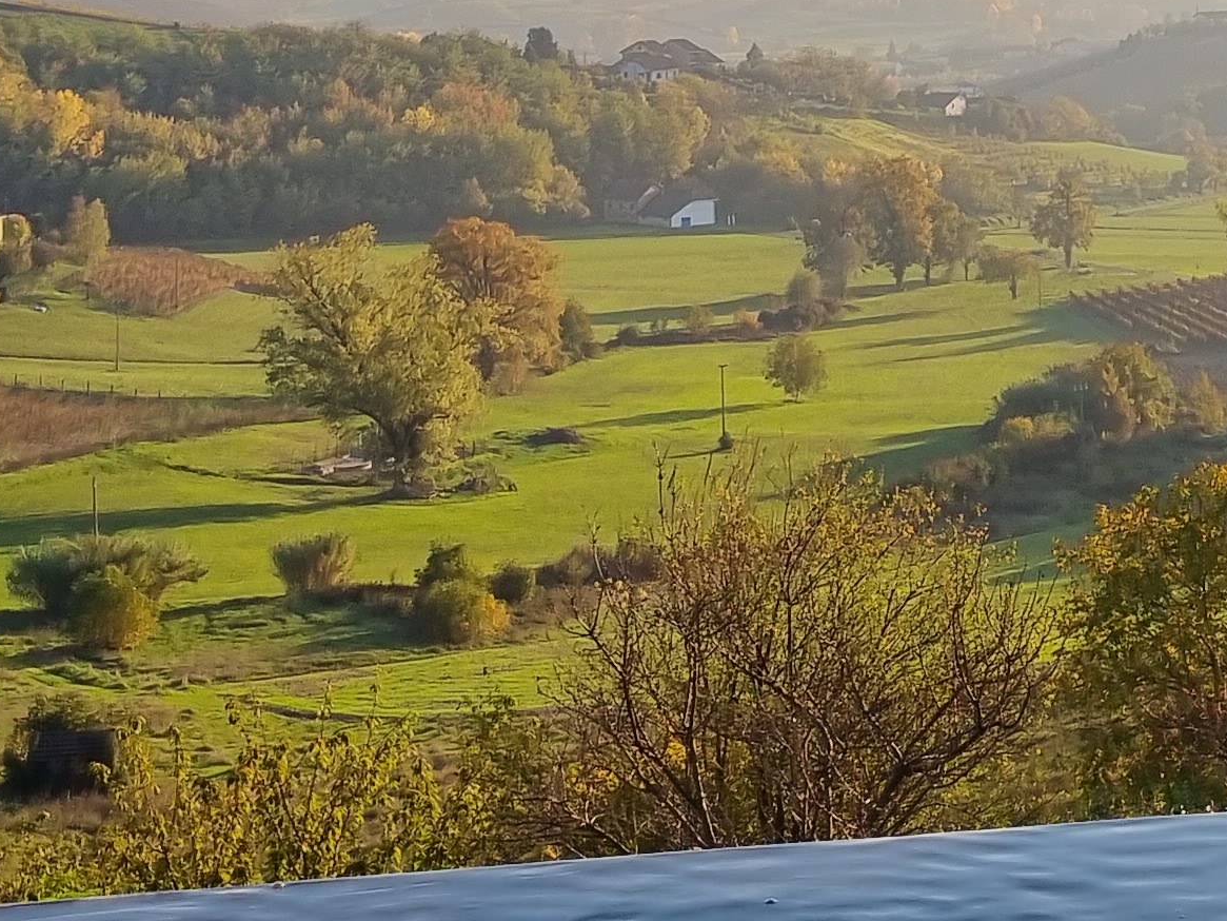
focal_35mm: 90
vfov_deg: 16.2
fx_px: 3190
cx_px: 763
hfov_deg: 21.7
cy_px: 86
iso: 50
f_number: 1.8
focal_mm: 5.4
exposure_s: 1/1844
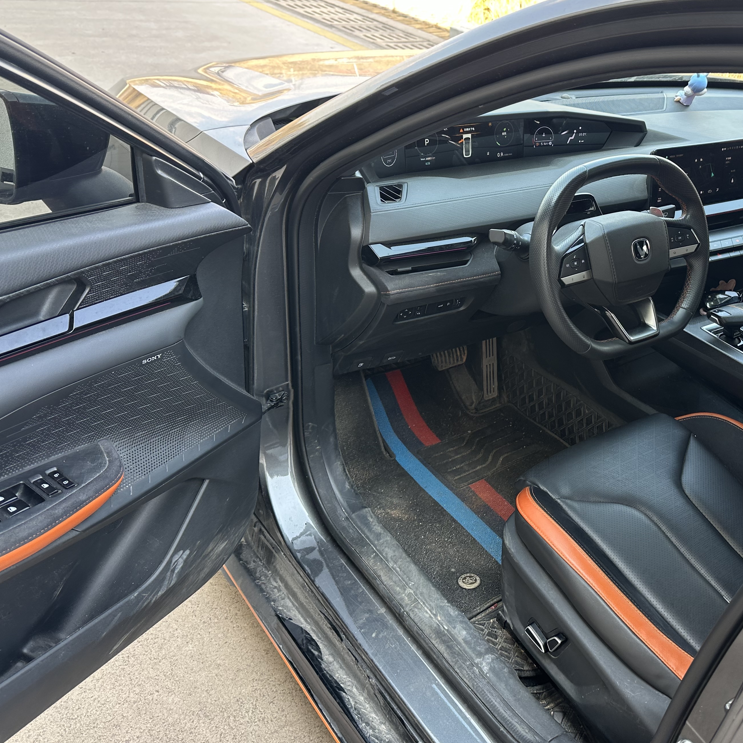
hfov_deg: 48.3
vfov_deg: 49.7
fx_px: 801
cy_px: 333
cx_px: 531
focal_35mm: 33
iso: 80
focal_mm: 6.86
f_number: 1.78
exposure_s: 1/163
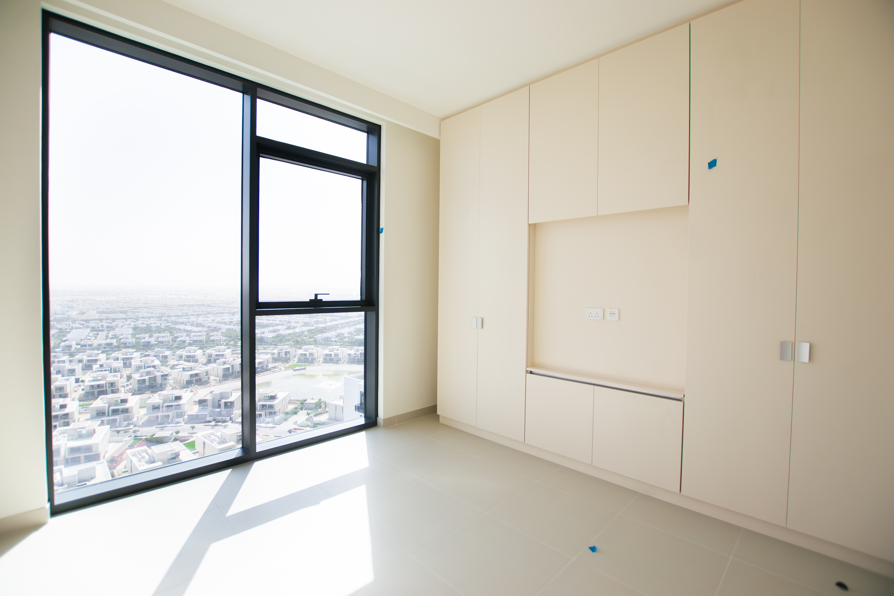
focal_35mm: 15
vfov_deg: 77.3
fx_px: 372
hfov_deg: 100.4
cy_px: 298
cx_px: 447
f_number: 3.5
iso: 100
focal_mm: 10
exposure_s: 1/640
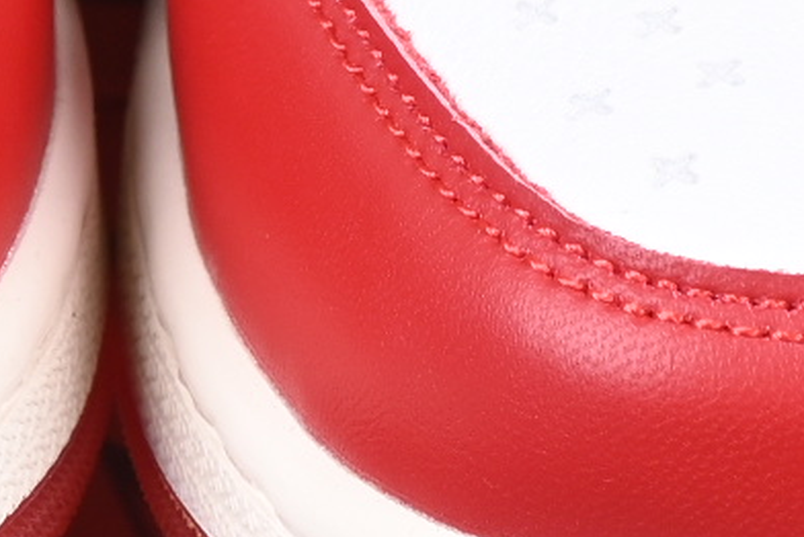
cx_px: 152
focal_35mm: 532
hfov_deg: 3.9
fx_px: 11890
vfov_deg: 2.6
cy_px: -314
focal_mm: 50
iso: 160
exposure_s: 1/60
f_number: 6.3
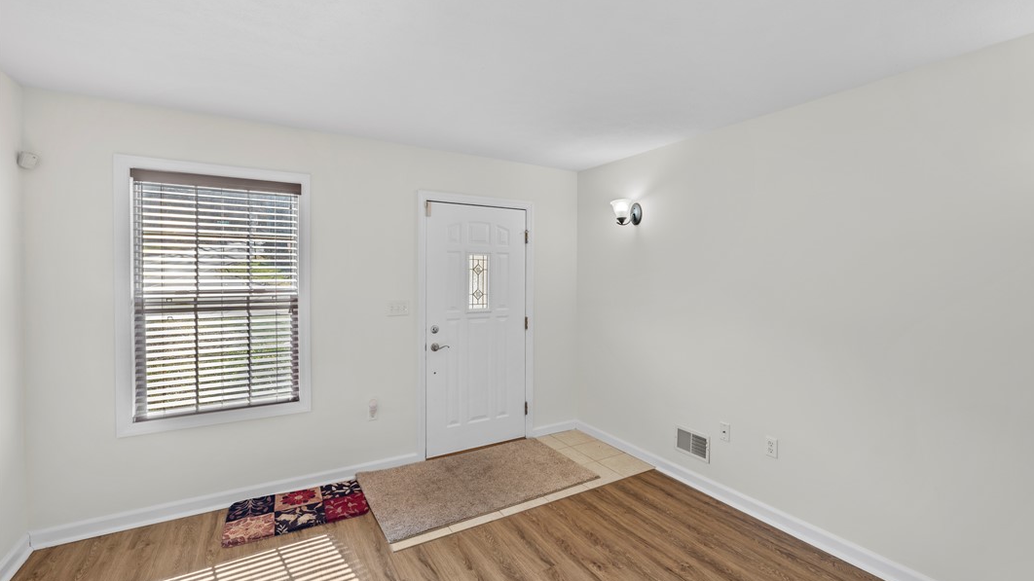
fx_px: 411
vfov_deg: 70.5
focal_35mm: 15
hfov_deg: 103.0
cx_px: 524
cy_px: 284
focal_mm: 14
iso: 100
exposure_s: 1/4
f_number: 8
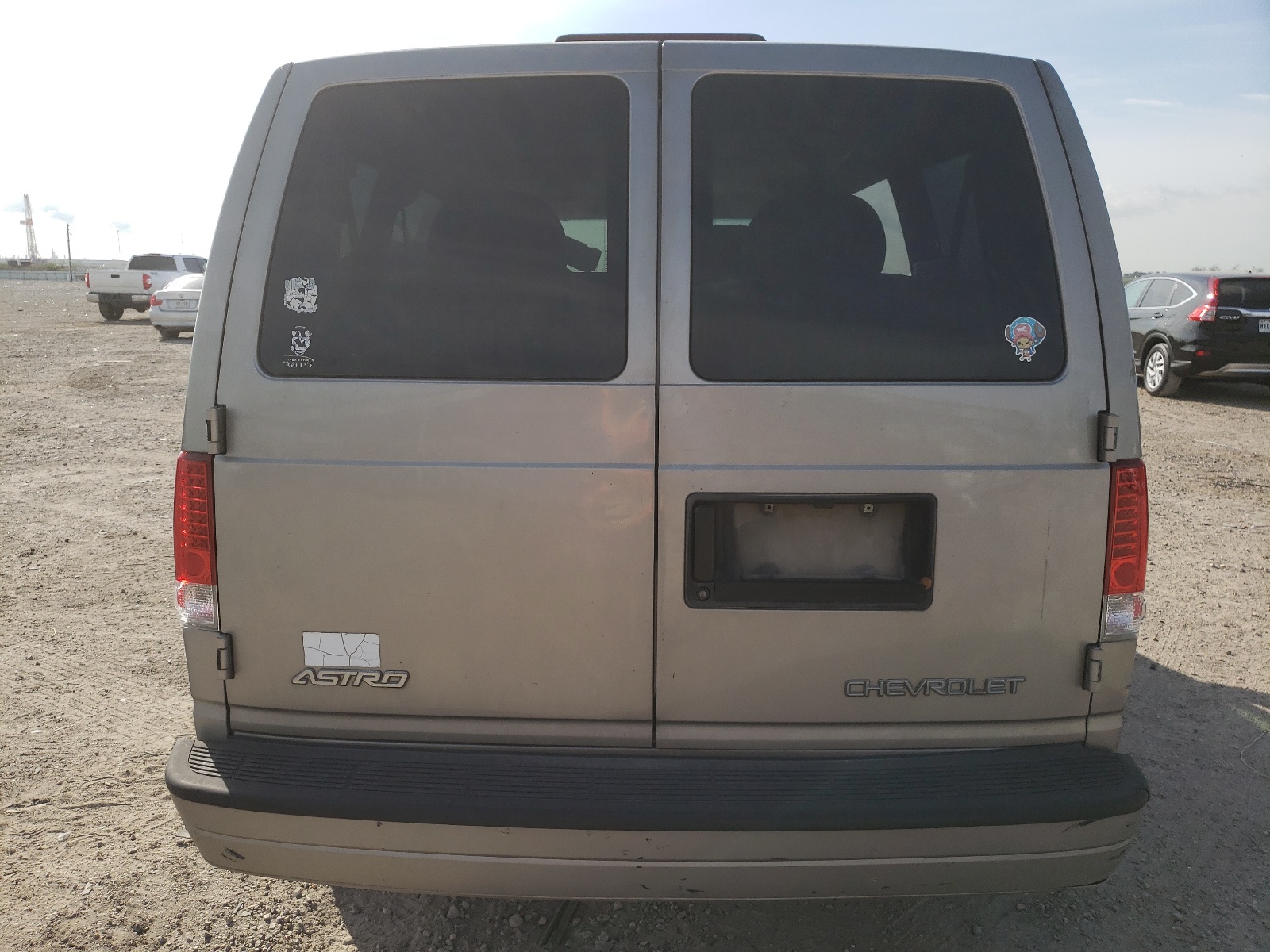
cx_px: 635
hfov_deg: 67.3
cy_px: 476
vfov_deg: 53.1
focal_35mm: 26
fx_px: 954
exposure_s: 1/3333
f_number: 1.5
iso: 50
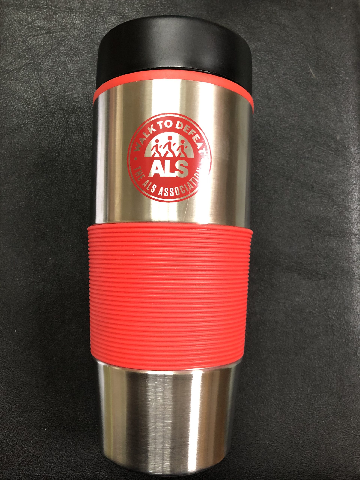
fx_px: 388
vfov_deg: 63.4
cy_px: 240
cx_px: 180
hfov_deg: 49.7
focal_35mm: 28
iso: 100
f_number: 1.8
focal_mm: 3.99
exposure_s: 1/9
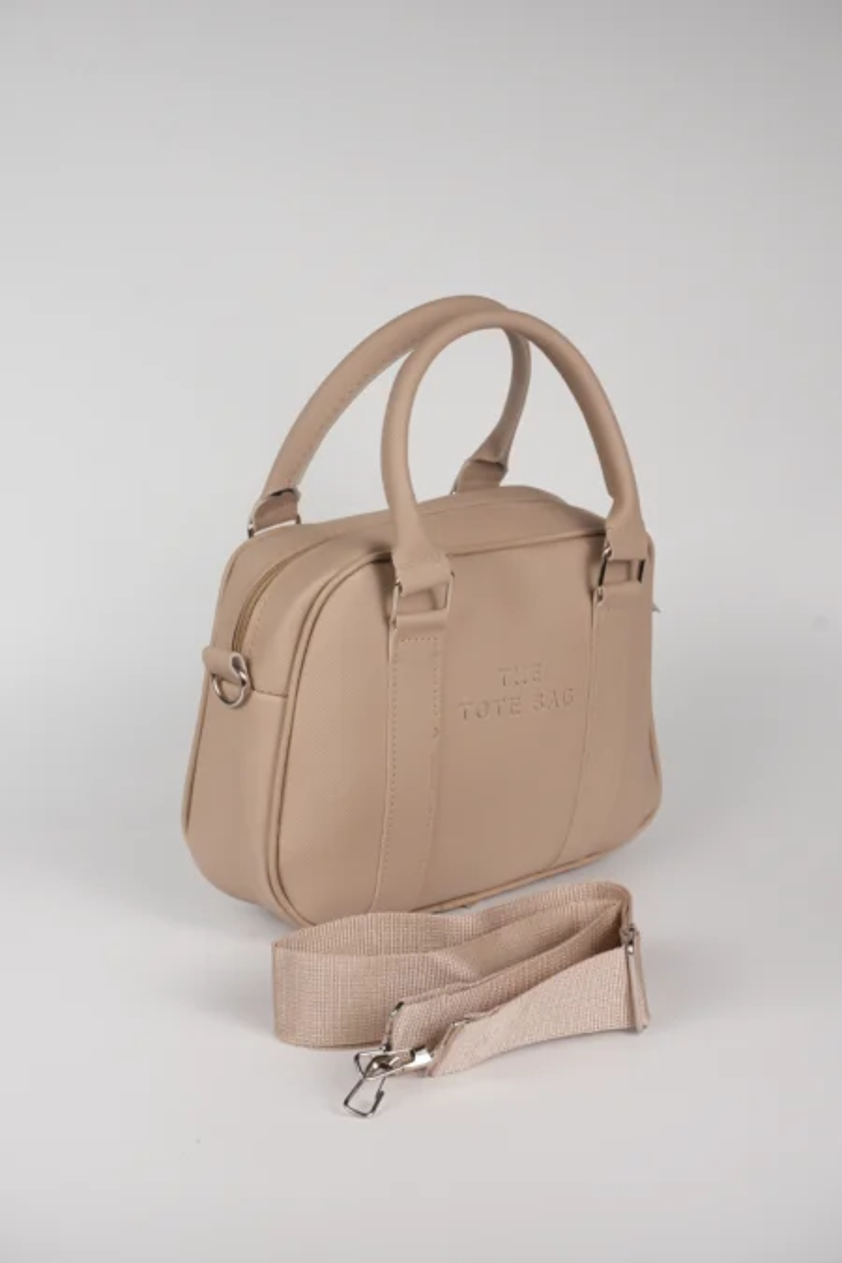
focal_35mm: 75
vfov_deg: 27.0
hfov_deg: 18.2
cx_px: 421
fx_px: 2631
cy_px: 632
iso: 160
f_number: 11
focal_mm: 50
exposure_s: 1/10
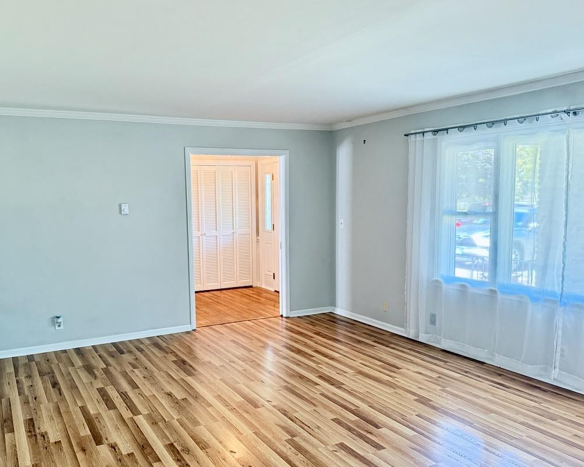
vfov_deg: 48.5
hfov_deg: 58.5
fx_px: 519
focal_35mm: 30
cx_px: 248
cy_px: 253
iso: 640
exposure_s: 1/60
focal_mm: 6.76
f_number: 1.78
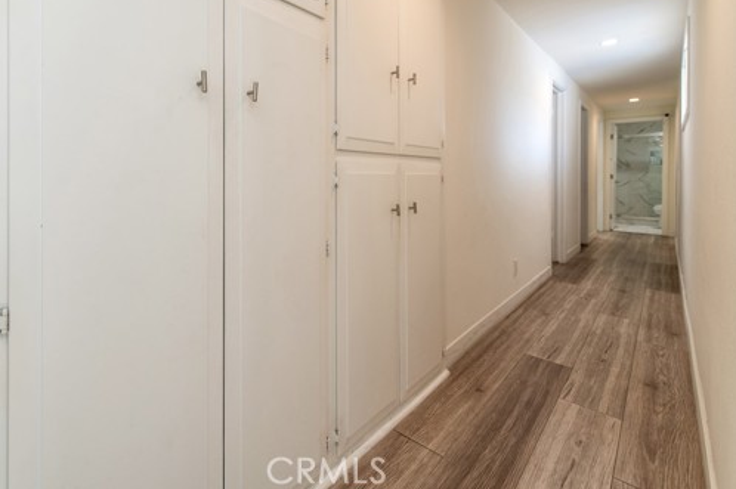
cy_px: 177
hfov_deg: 88.9
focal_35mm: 18
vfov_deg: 66.1
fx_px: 368
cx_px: 296
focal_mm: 14
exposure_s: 1/60
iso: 320
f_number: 4
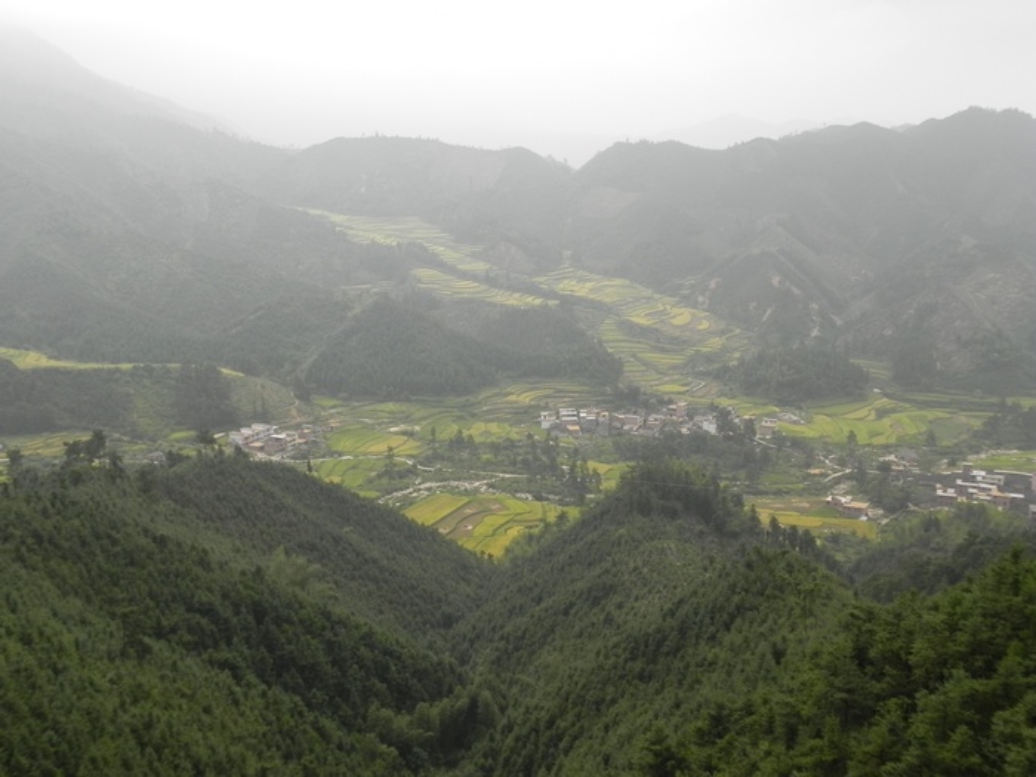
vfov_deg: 38.7
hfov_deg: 50.1
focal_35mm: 37
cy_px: 388
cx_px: 518
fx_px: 1107
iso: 160
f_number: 5.6
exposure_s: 1/271
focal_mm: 6.6
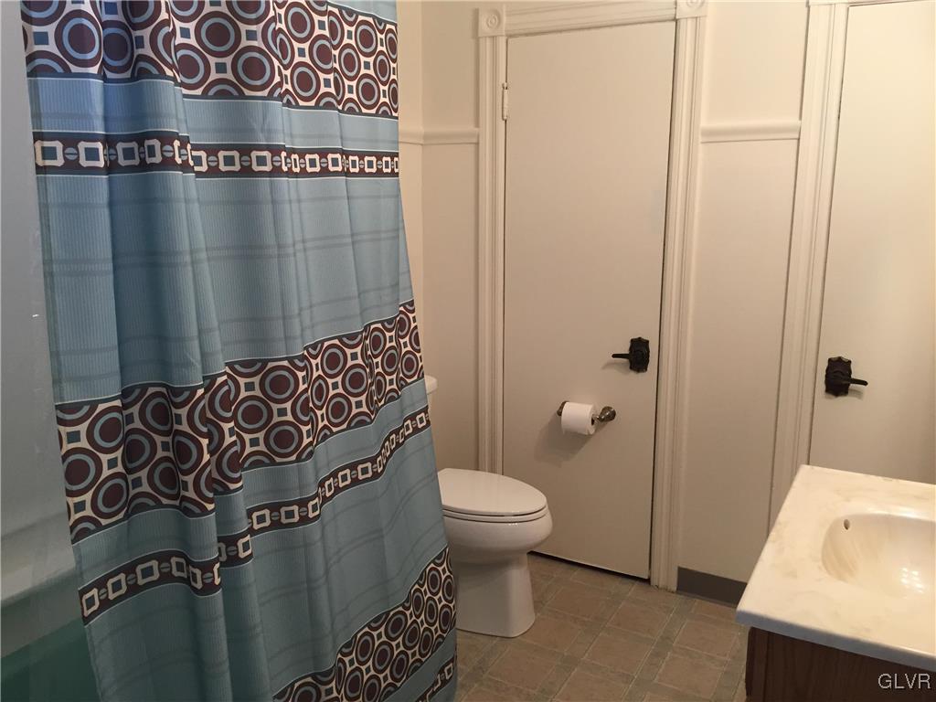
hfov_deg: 61.7
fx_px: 784
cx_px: 468
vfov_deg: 48.2
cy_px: 351
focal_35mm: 29
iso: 64
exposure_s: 1/33
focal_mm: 4.15
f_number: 2.2
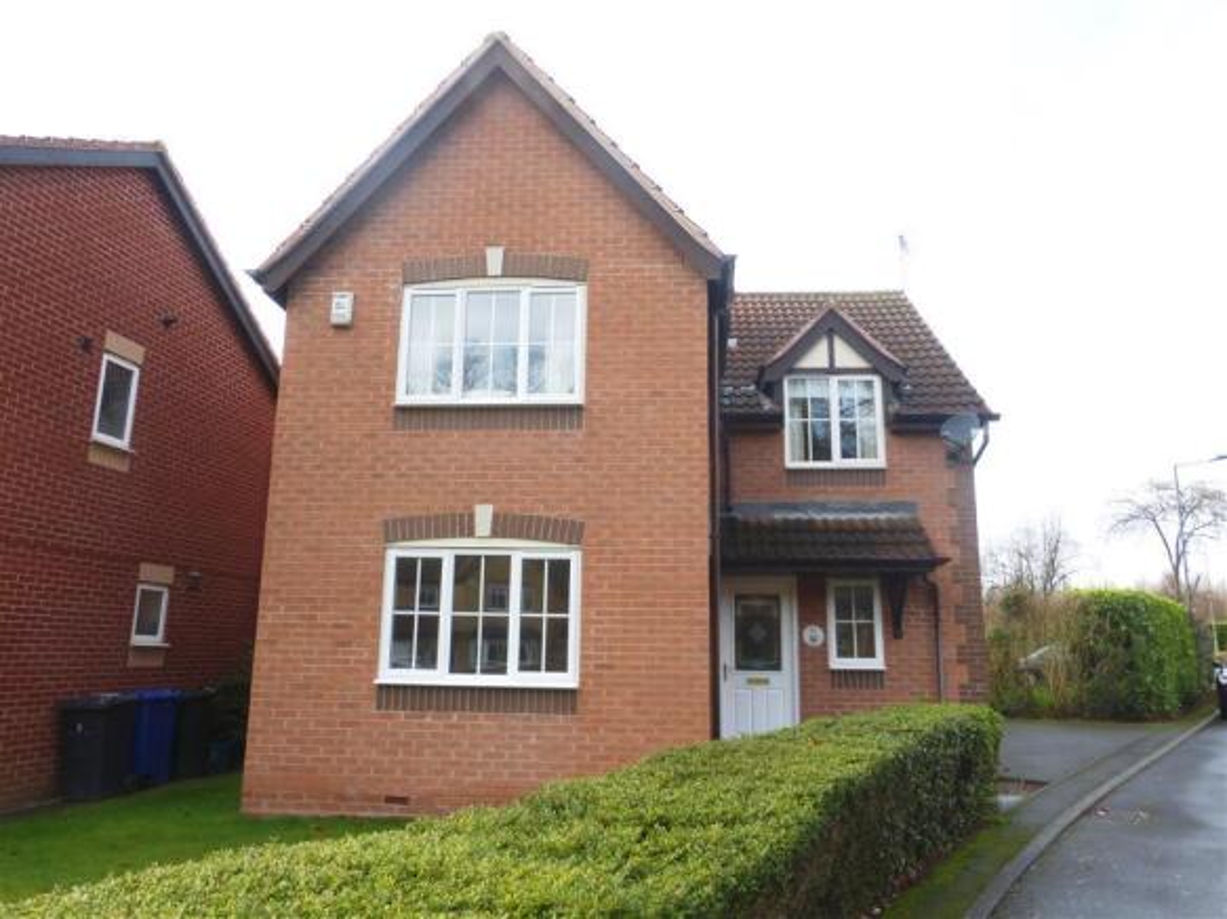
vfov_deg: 56.8
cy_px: 460
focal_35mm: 24
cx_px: 614
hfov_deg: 71.6
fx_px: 851
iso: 100
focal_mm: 4.3
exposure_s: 1/250
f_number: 3.3
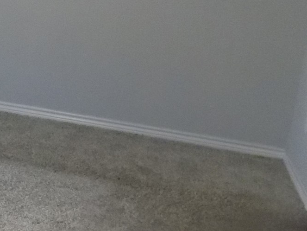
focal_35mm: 71
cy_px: 73
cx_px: -145
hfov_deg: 22.7
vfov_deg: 20.7
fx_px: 630
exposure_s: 1/25
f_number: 3.1
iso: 400
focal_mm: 4
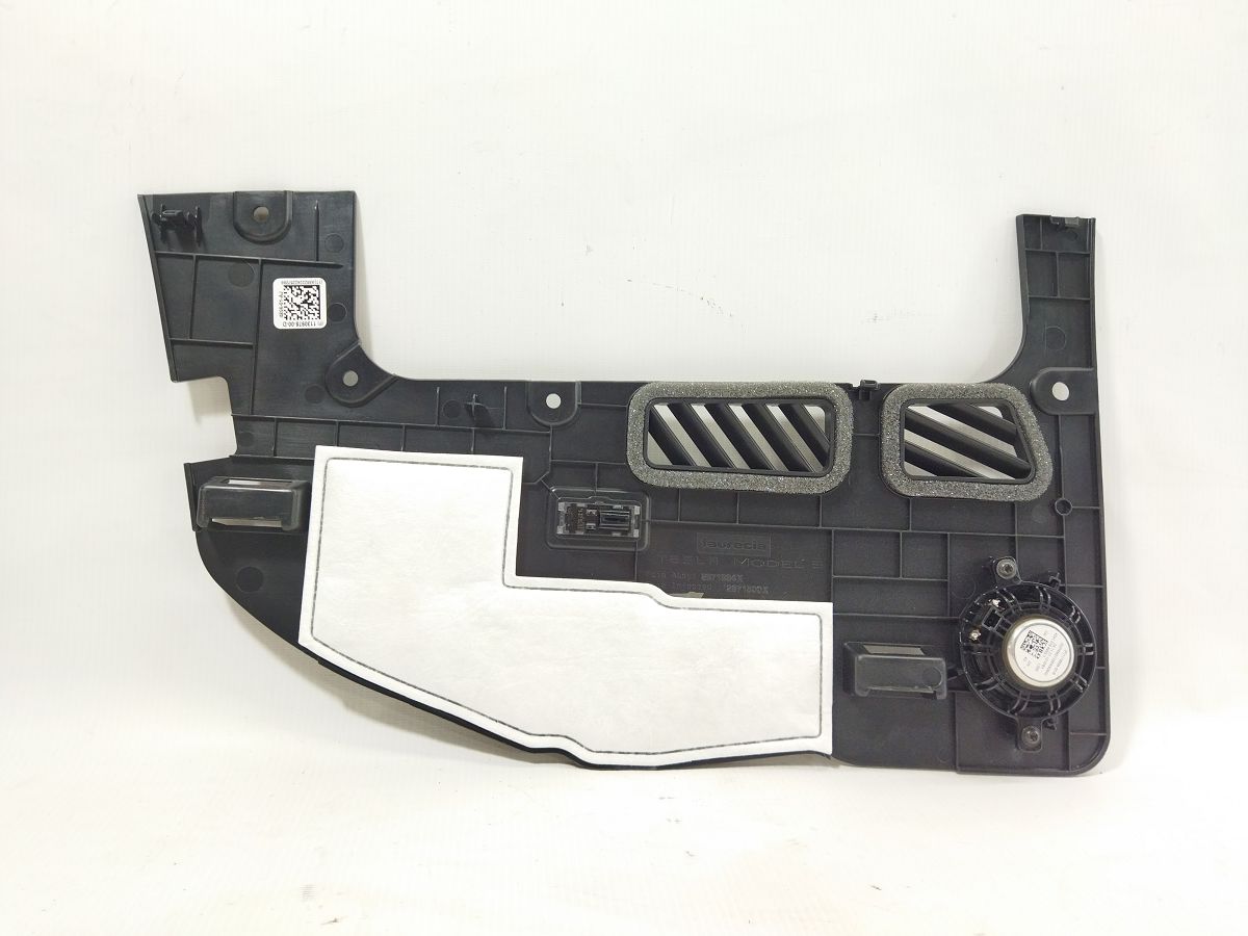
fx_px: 973
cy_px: 468
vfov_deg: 51.4
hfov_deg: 65.3
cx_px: 624
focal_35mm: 27
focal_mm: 4.71
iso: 175
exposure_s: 1/100
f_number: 1.79
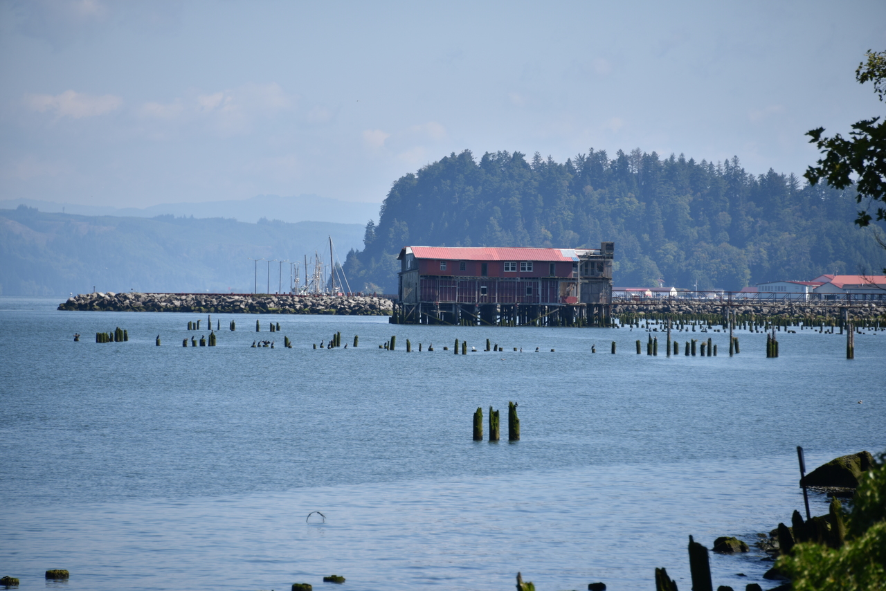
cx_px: 443
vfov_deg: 6.0
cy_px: 296
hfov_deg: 8.9
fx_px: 5661
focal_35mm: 230
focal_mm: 230
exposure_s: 1/500
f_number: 6.3
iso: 100
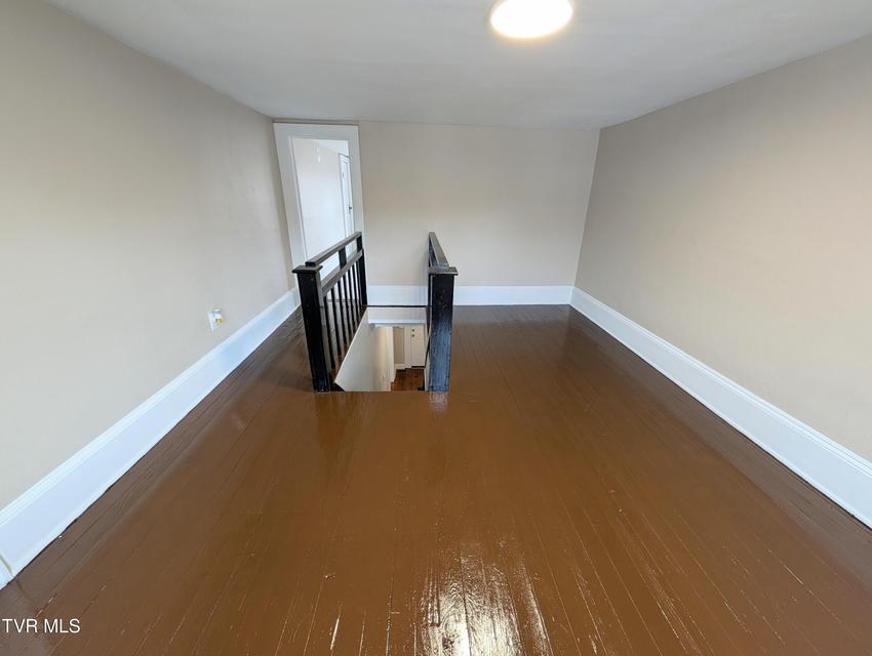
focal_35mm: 12
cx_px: 436
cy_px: 328
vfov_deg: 94.6
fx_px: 303
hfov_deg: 110.5
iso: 97
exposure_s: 1/66.7
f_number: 1.7
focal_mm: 2.02
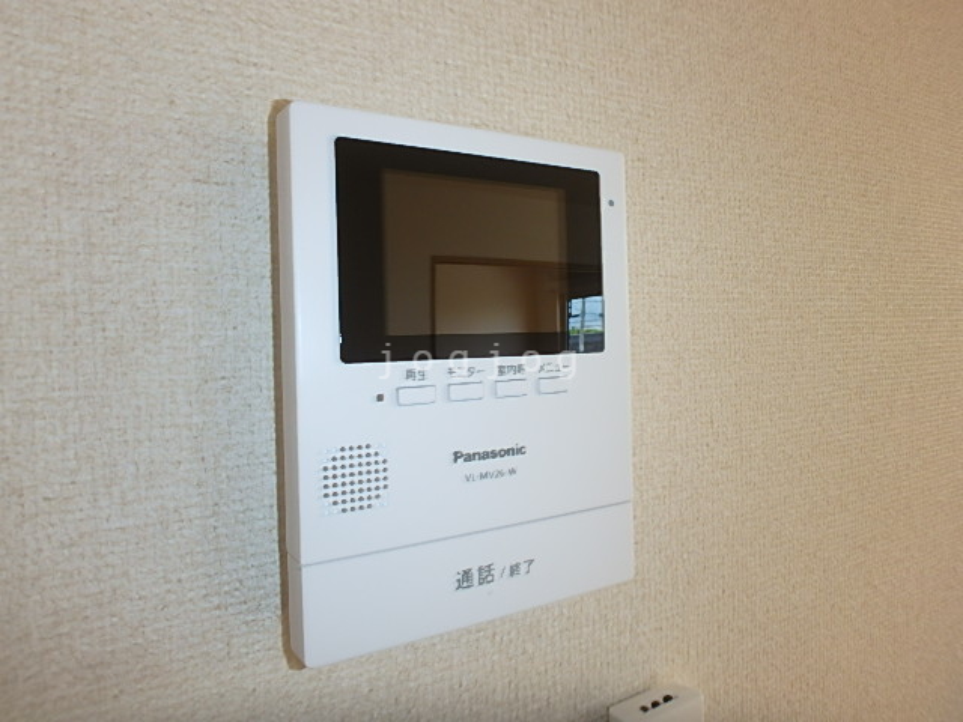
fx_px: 584
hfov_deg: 79.0
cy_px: 361
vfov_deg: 63.4
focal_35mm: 21
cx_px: 482
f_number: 3.5
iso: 125
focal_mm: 3.7
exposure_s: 1/30
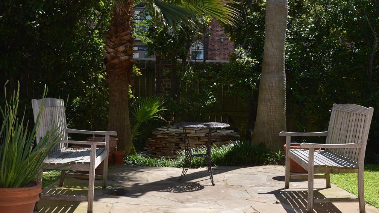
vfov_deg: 23.5
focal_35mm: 51
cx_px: 190
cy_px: 105
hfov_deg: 40.6
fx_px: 513
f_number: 8
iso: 100
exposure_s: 1/200
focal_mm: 32
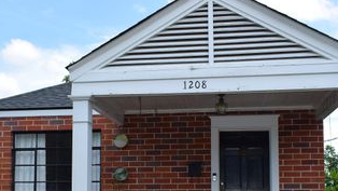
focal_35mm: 50
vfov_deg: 23.3
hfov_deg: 41.3
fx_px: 448
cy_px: 173
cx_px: 170
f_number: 7.1
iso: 100
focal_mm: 20
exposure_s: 1/200
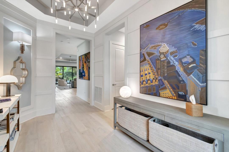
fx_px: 95
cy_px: 76
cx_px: 114
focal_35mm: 15
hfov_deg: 100.4
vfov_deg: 77.3
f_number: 8
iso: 1000
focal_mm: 10
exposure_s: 1/6
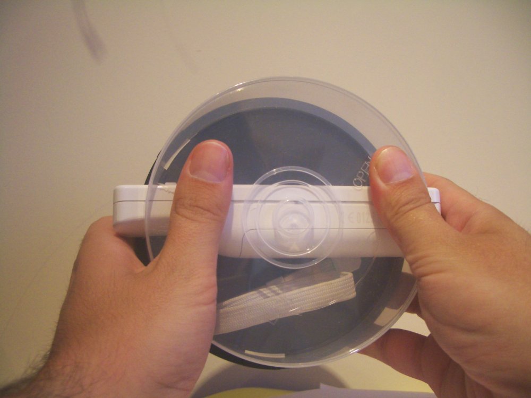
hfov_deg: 52.6
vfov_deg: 40.7
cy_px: 199
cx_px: 266
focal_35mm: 35
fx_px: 537
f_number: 2.6
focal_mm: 5.8
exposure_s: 1/25
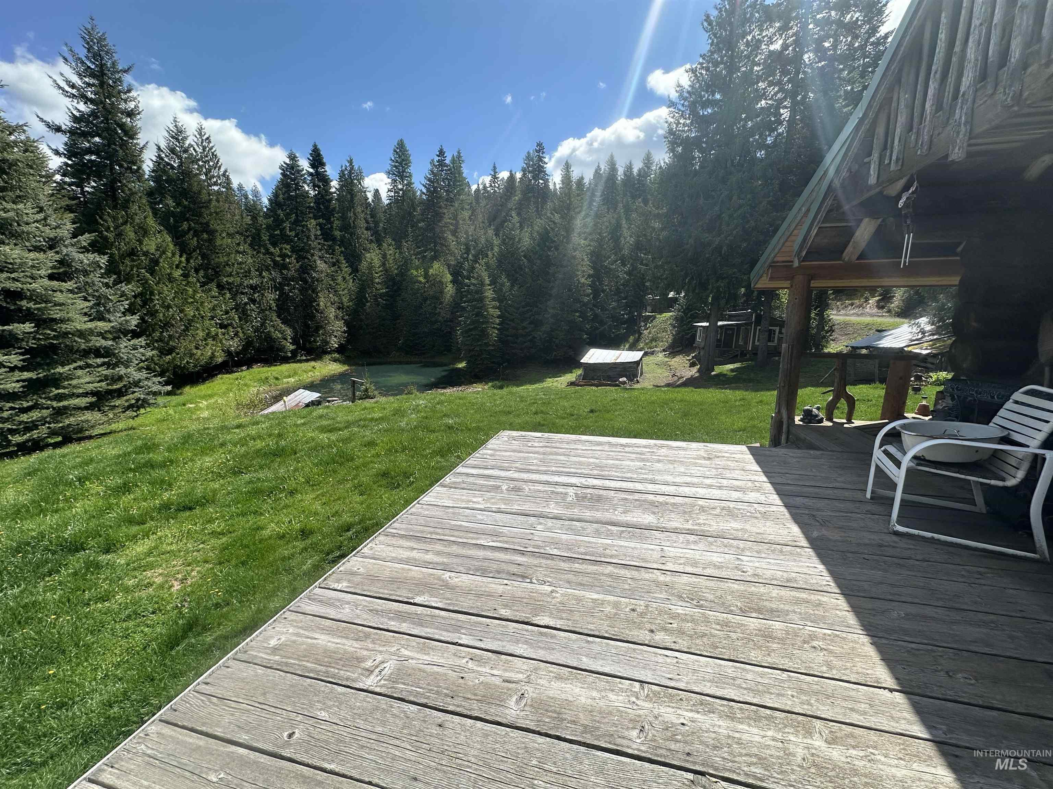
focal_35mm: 14
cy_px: 394
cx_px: 526
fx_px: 426
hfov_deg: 102.1
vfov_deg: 85.7
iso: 50
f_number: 2.2
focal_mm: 2.22
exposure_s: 1/1715
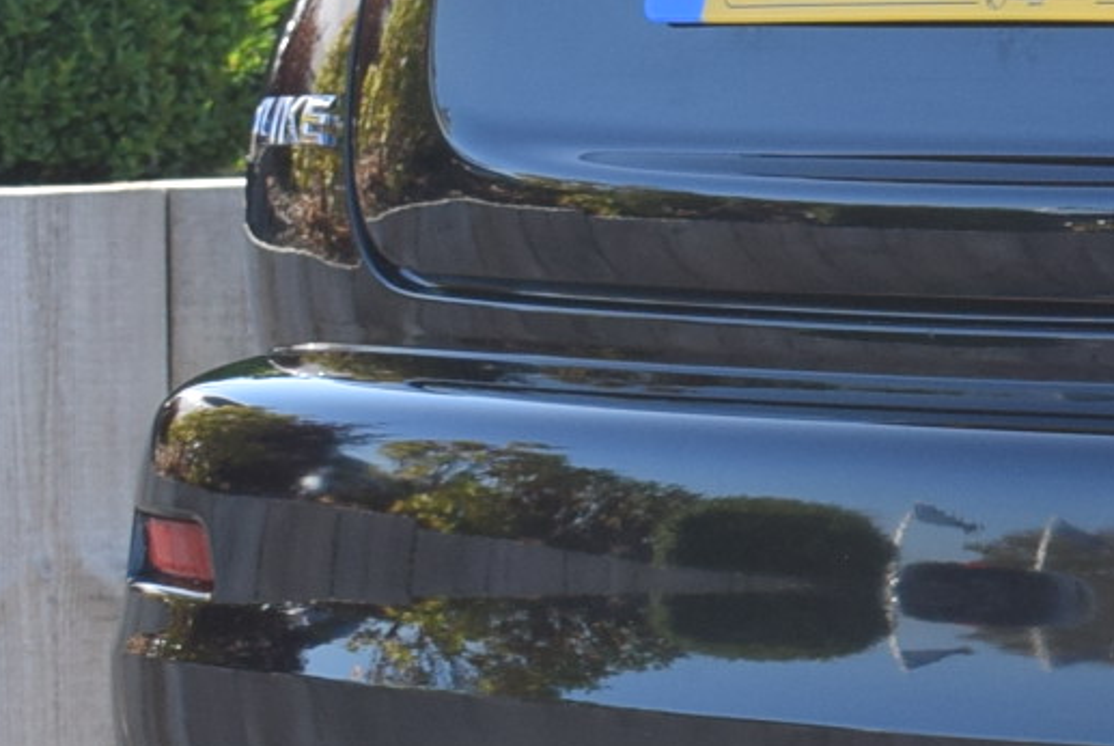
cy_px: 328
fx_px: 9139
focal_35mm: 295
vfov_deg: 4.7
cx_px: 3040
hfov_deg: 6.5
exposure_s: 1/250
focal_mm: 34
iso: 280
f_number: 8
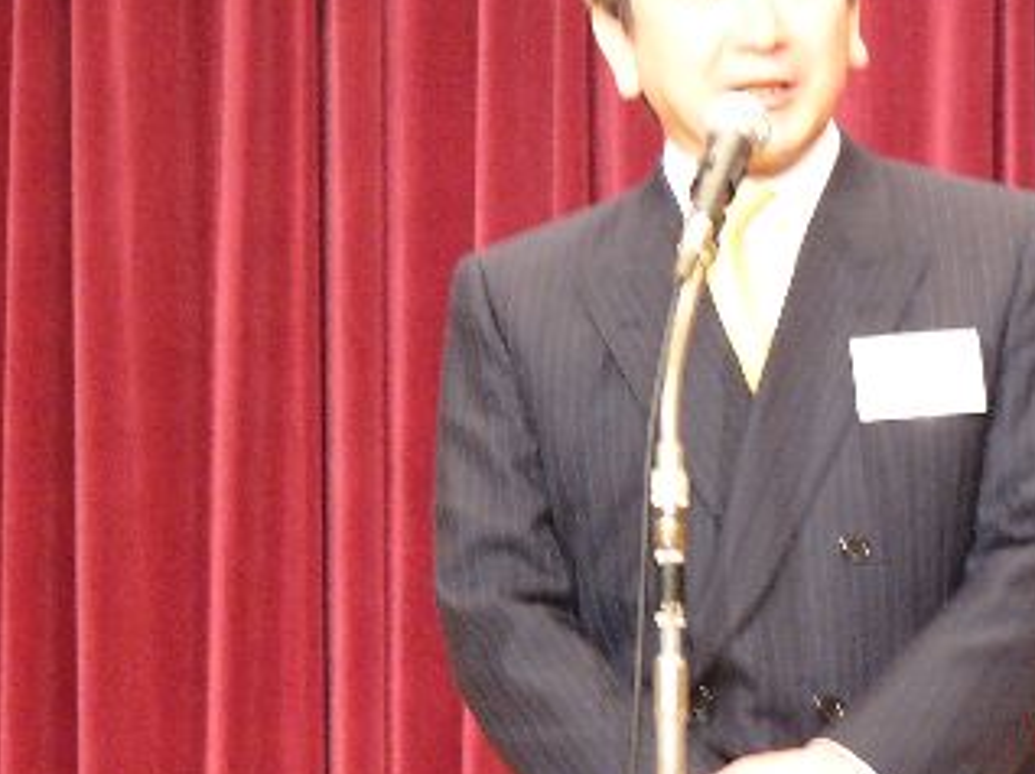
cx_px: 749
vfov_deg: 5.0
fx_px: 8844
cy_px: 504
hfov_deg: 6.7
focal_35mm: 296
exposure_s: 1/15
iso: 200
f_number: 2.8
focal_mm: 24.5
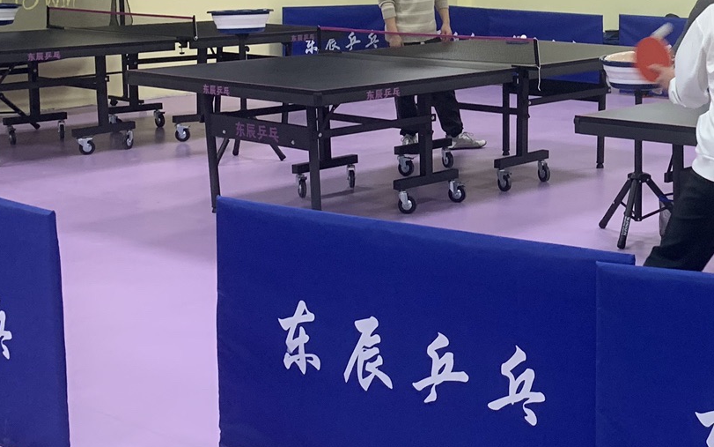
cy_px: 73
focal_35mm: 68
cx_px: 709
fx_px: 1323
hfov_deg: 28.4
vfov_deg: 18.9
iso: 100
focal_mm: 4.25
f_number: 1.8
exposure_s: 1/60
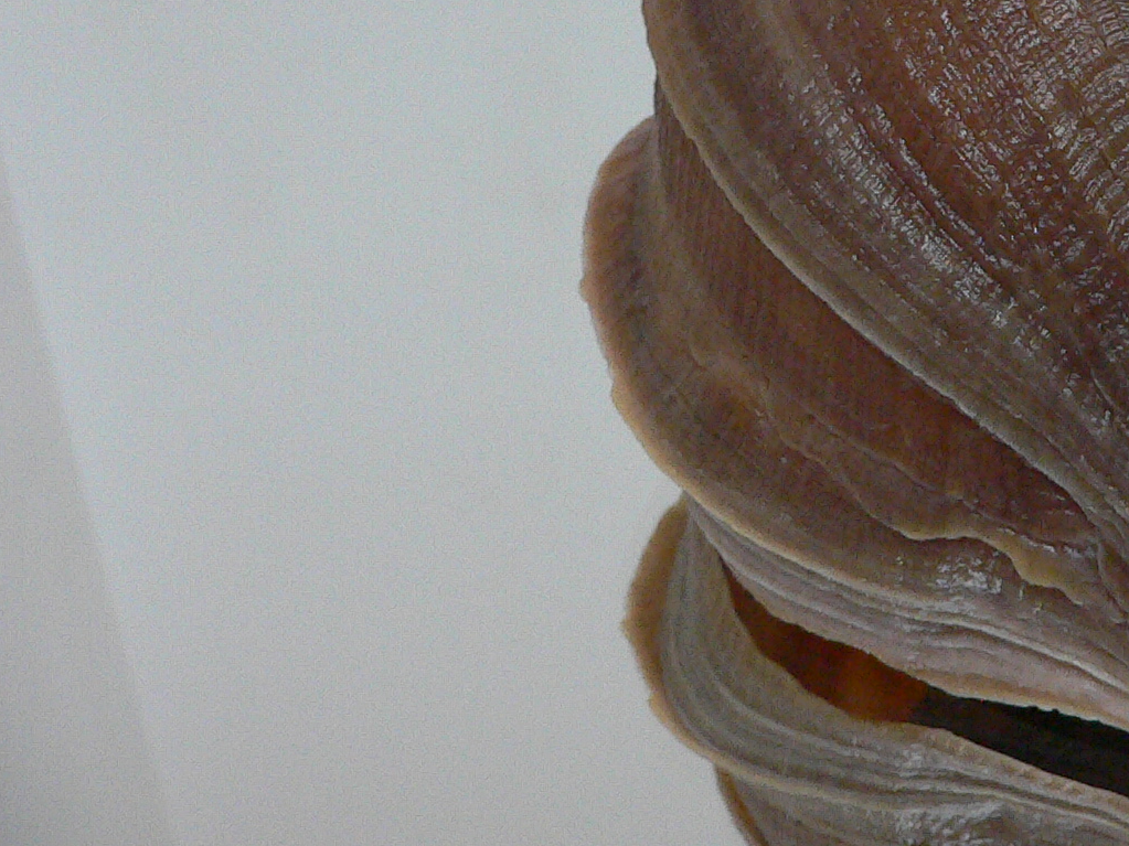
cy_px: 136
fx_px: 2250
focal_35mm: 69
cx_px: 1089
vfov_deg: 21.0
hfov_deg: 26.8
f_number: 2.8
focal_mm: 4.6
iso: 200
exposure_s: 1/50
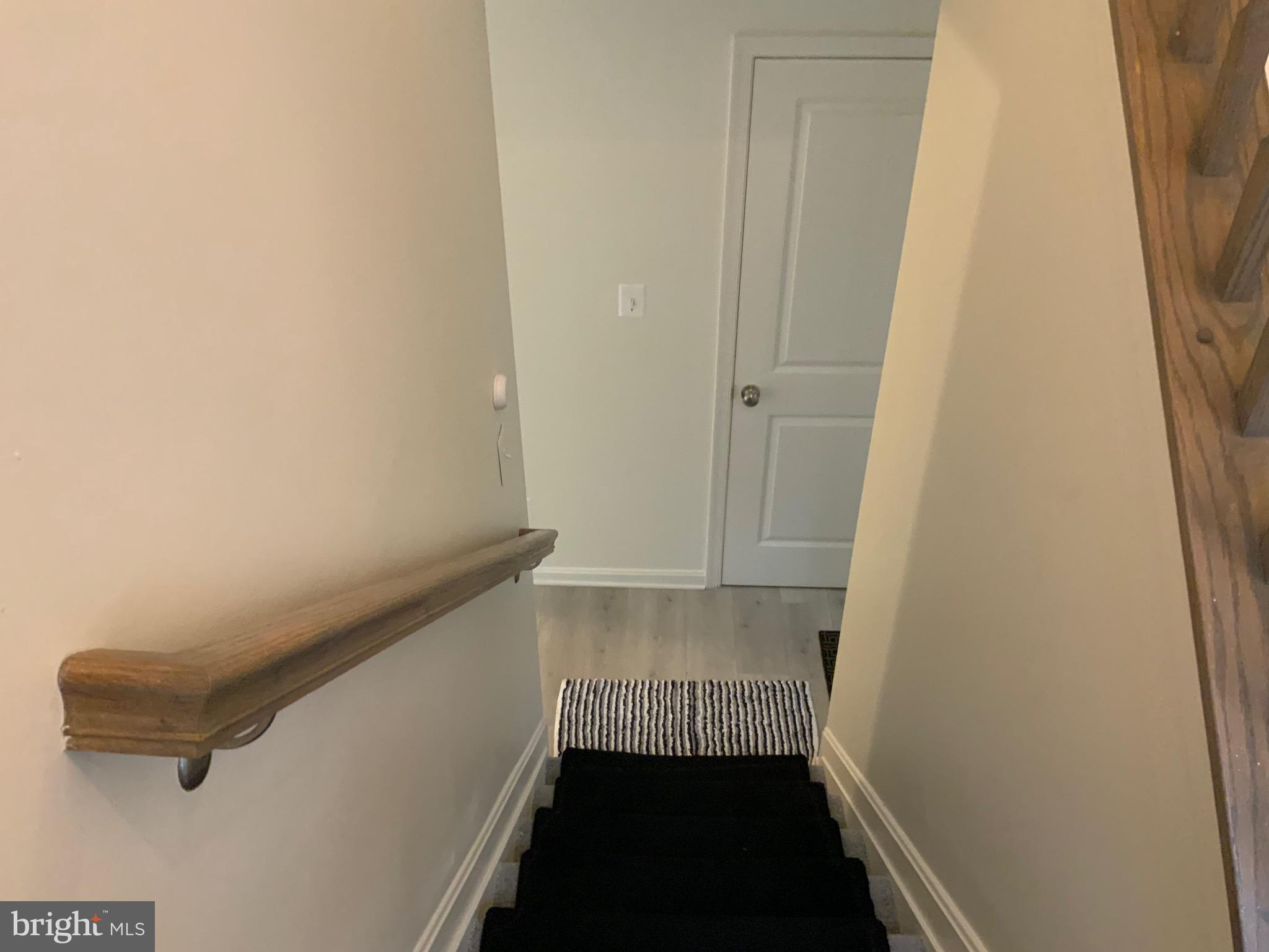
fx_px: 1063
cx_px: 634
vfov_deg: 48.2
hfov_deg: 61.7
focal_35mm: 29
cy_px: 476
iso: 250
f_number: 1.8
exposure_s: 1/60
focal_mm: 3
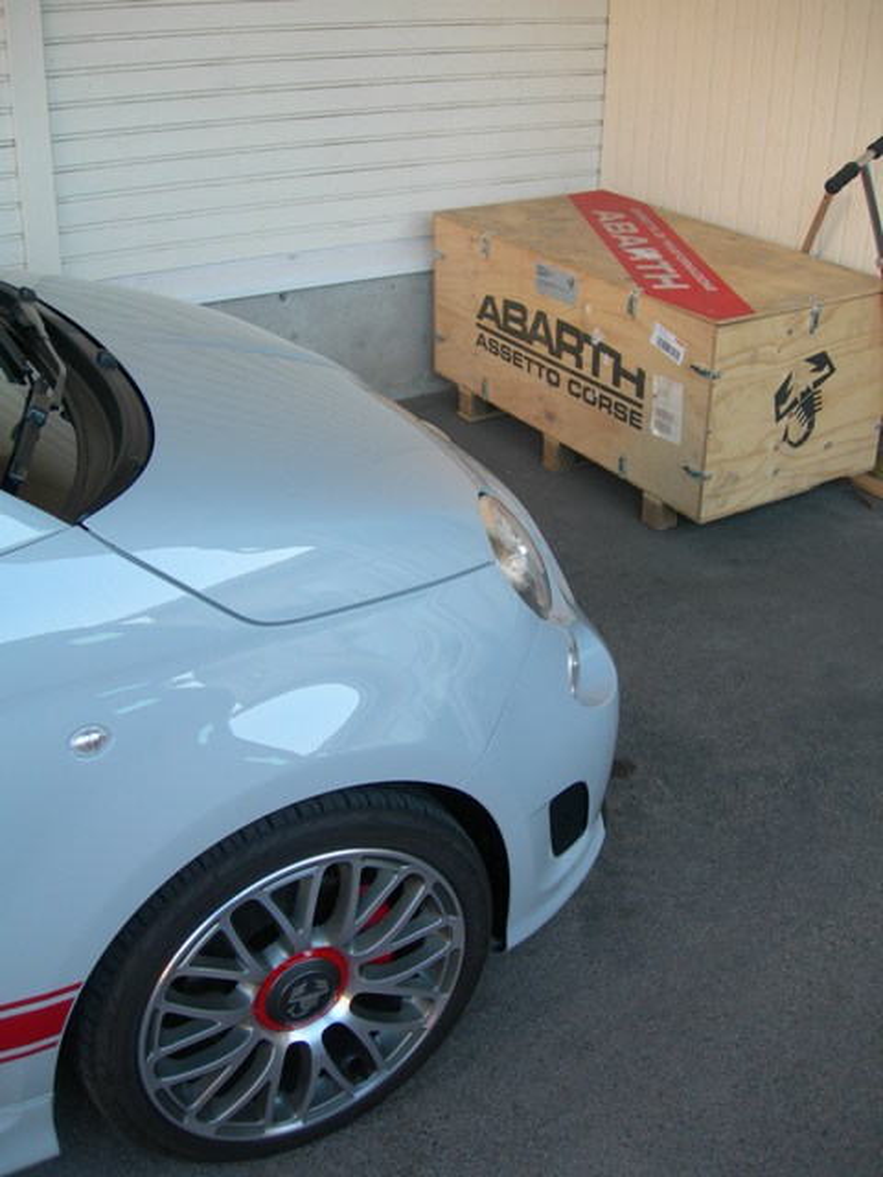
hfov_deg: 37.7
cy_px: 588
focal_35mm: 38
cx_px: 442
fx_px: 1292
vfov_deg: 49.0
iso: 50
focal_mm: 7.8
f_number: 2.8
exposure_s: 1/36
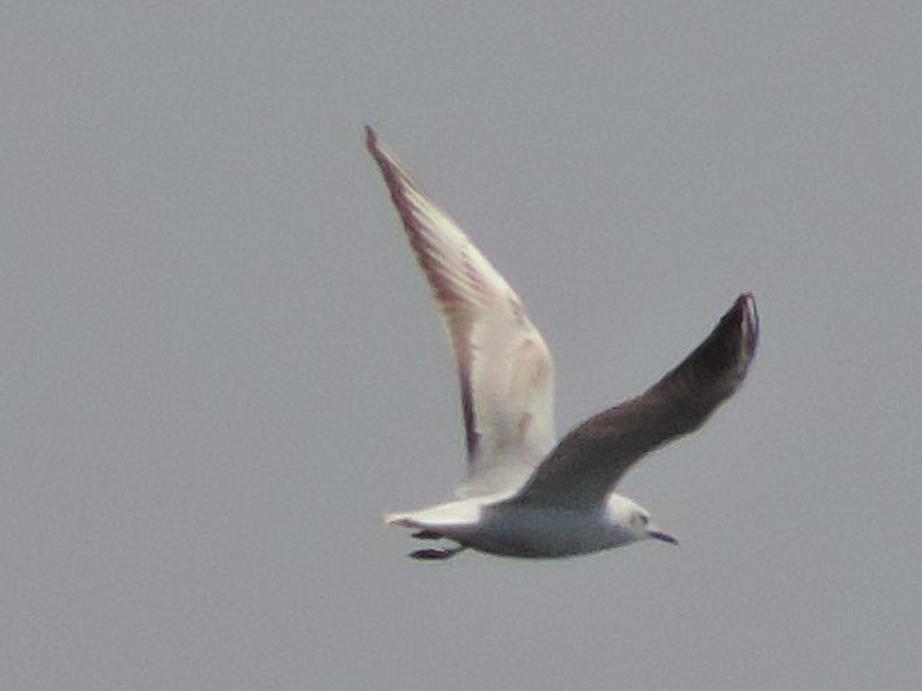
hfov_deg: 2.0
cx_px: 461
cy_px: 346
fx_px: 26635
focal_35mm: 1000
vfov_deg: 1.5
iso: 80
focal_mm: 180
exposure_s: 1/800
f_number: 5.9
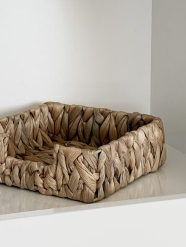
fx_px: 695
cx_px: 71
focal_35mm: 97
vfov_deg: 20.0
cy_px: 44
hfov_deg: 15.2
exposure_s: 1/122
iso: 50
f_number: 1.78
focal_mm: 6.76
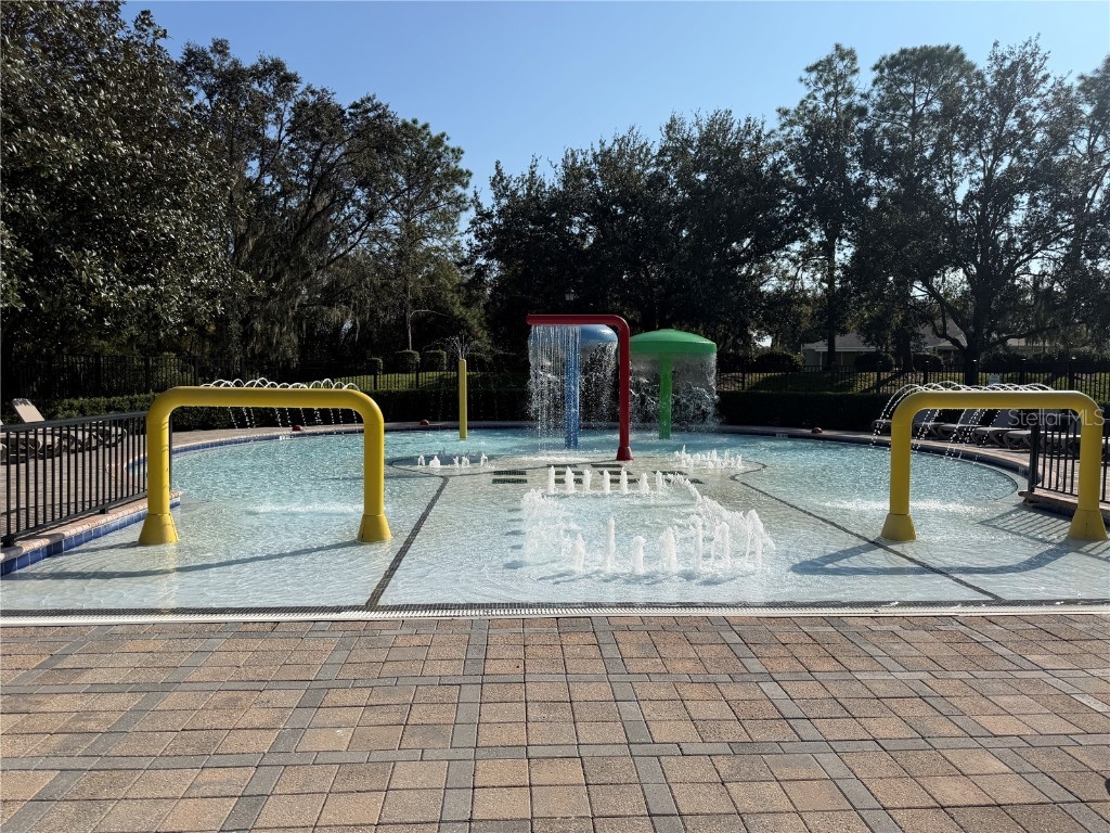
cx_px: 555
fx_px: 770
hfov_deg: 71.6
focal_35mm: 24
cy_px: 416
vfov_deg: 56.8
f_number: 1.78
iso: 80
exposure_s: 1/7353
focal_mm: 6.76
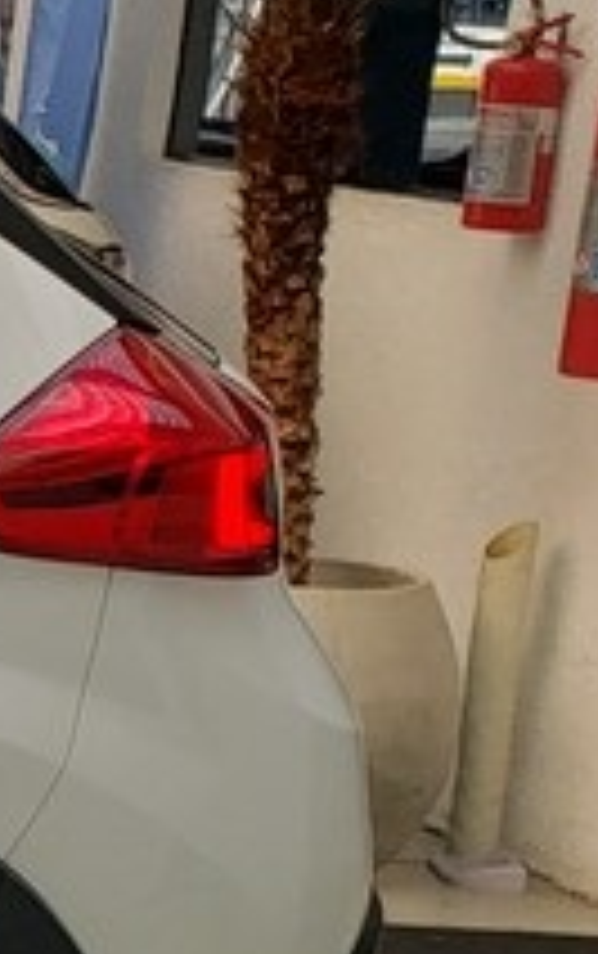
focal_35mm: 133
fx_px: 3459
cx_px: -1506
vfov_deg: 15.7
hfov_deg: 7.8
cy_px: 626
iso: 50
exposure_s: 1/224
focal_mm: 4.3
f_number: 2.4
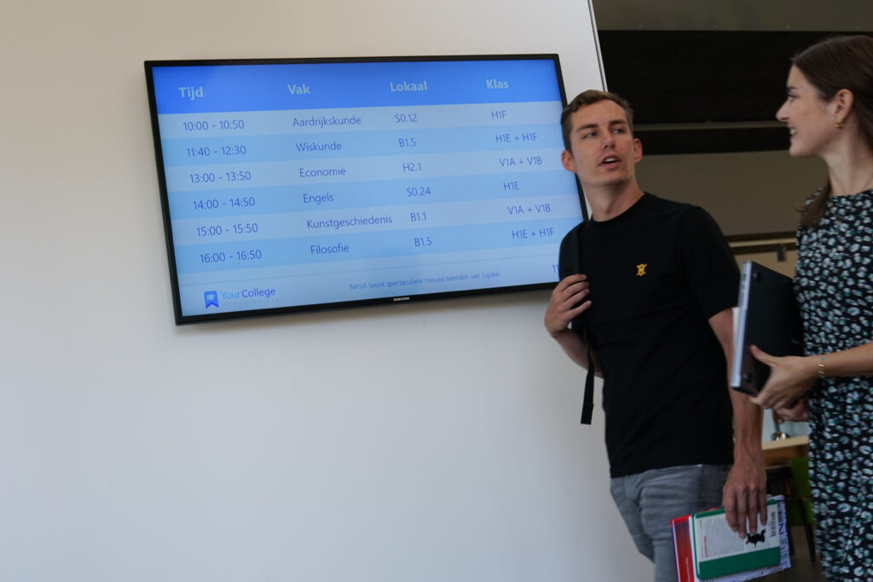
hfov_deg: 38.2
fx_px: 1261
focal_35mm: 52
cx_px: 436
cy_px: 291
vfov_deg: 26.0
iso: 250
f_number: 4
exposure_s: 1/160
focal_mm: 35
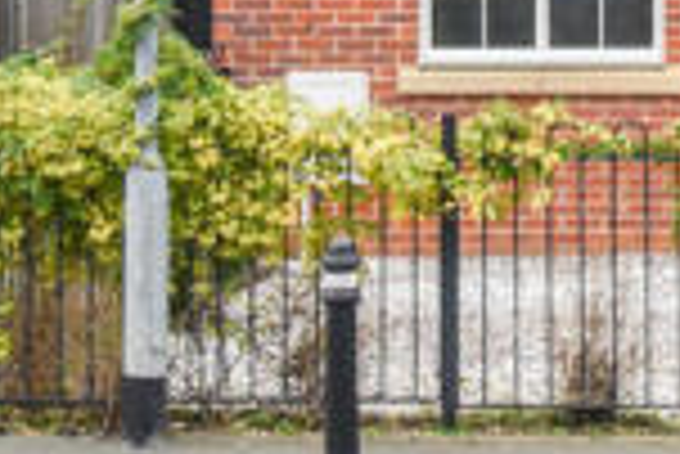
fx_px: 2458
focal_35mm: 130
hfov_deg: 15.5
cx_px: 660
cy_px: -236
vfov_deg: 10.2
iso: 800
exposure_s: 1/160
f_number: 5.6
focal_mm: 20
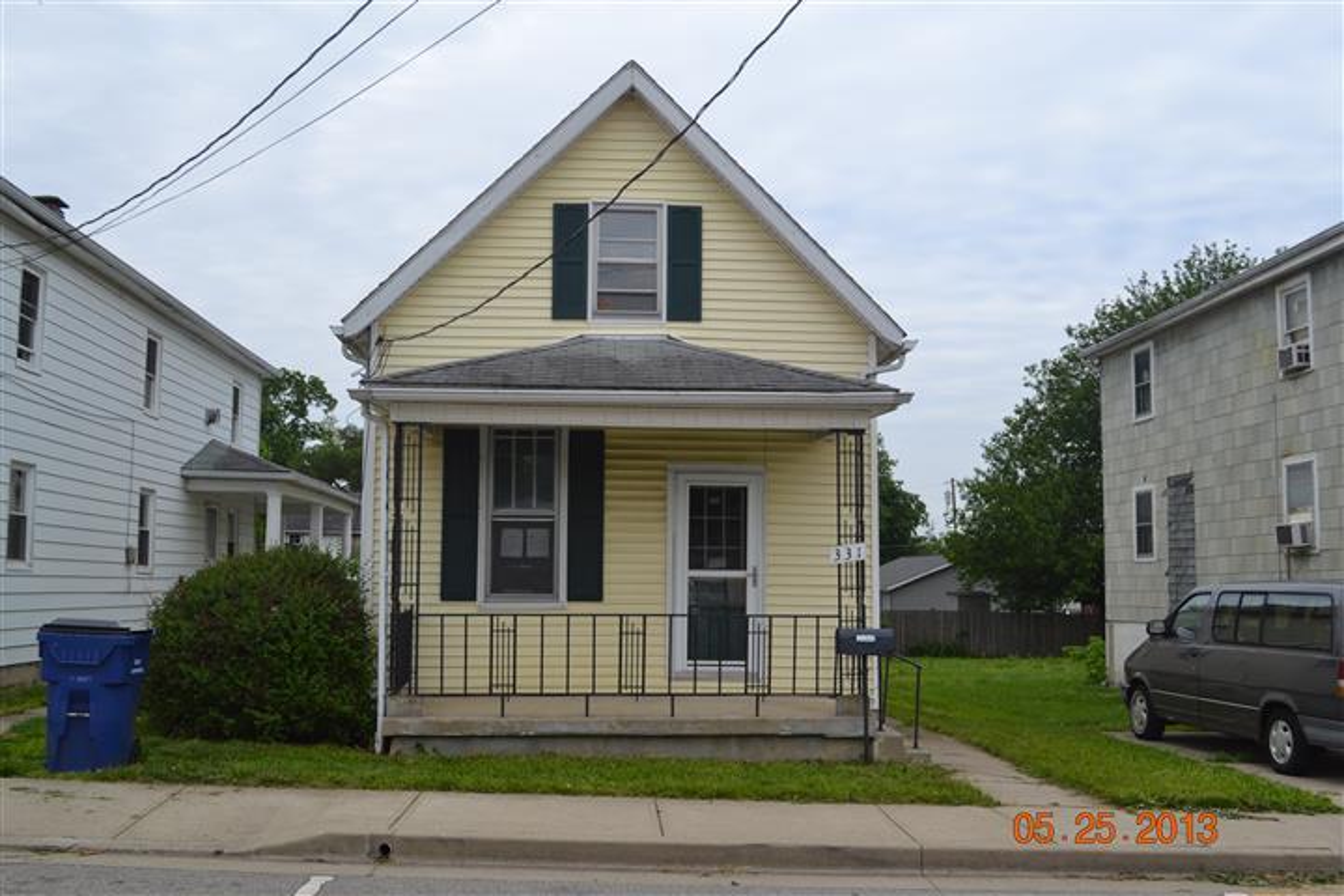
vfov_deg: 36.9
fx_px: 1344
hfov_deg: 53.1
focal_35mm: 36
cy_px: 448
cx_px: 672
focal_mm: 24
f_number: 7.1
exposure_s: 1/200
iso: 100
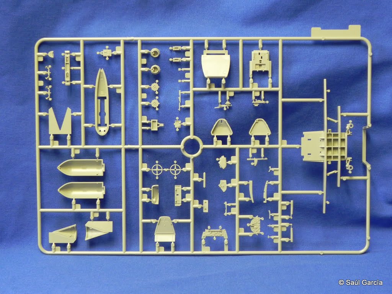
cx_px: 196
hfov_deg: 29.4
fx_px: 747
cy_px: 147
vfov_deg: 22.3
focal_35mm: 66
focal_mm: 11.8
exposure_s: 1/19
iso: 400
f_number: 3.5
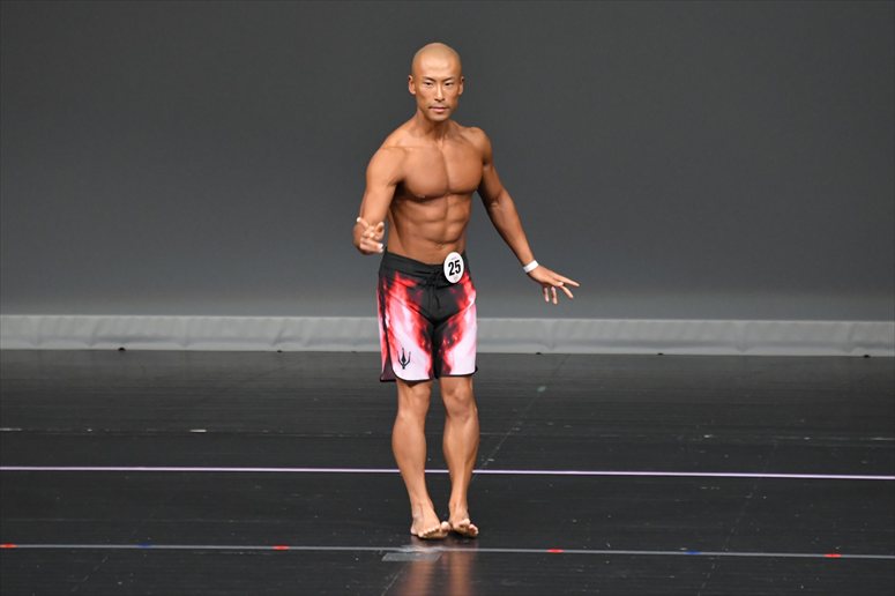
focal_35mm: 345
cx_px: 448
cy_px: 298
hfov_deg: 6.0
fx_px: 8573
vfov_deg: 4.0
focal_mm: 230
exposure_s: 1/400
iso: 4000
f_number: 5.6
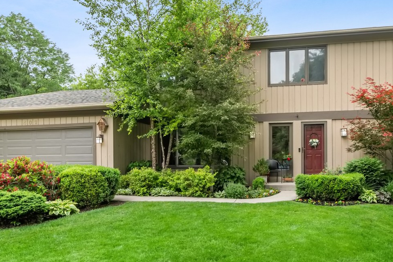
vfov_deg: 50.9
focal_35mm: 25
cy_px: 103
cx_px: 254
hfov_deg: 70.0
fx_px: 273
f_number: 8
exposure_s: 1/400
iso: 200
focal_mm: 10
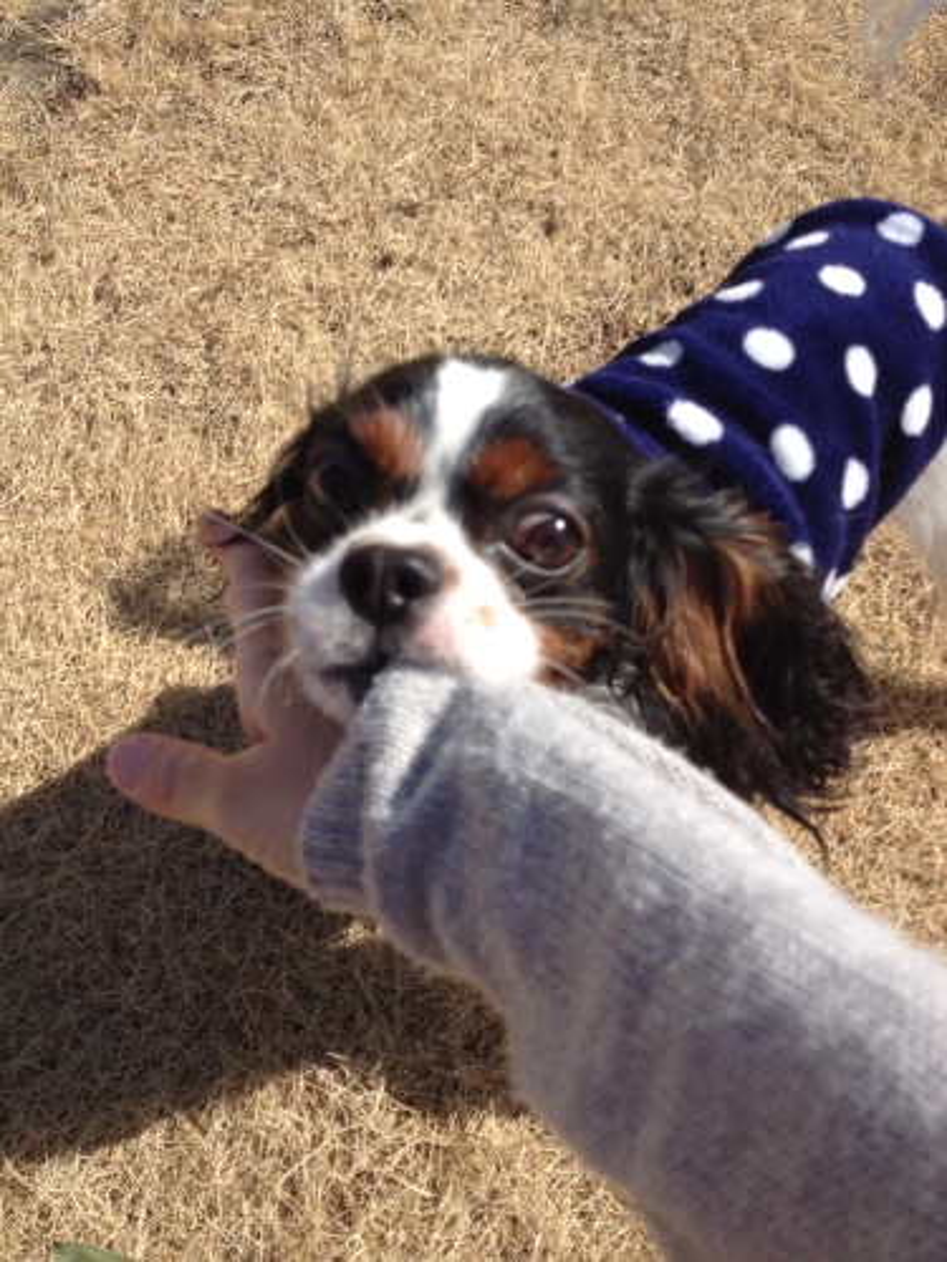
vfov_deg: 52.6
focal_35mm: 35
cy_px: 631
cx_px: 474
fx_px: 1277
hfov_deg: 40.7
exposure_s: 1/1493
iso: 50
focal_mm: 4.28
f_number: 2.4
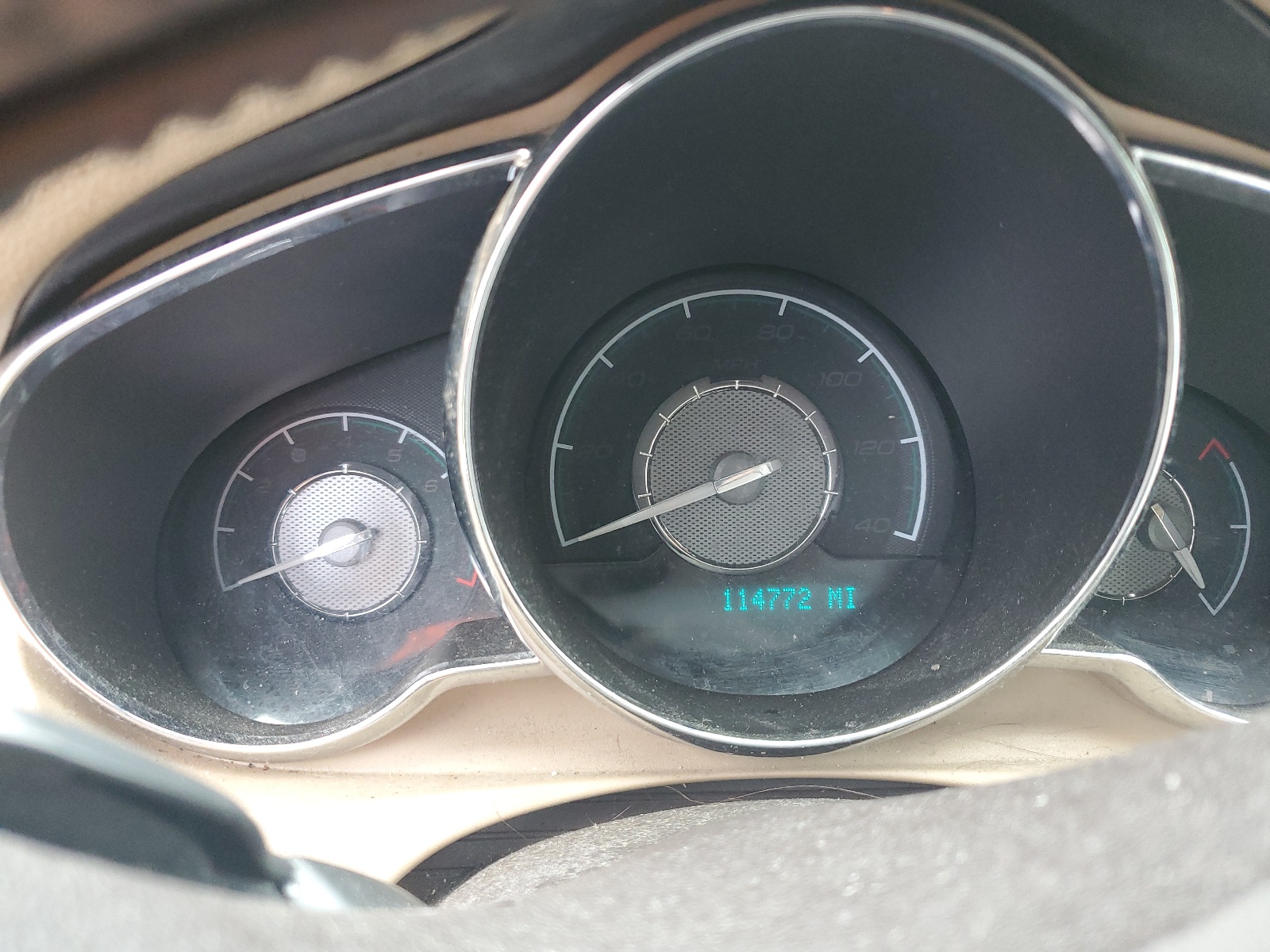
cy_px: 476
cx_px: 635
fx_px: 954
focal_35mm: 26
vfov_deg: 53.1
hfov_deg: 67.3
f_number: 1.5
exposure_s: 1/60.2
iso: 166
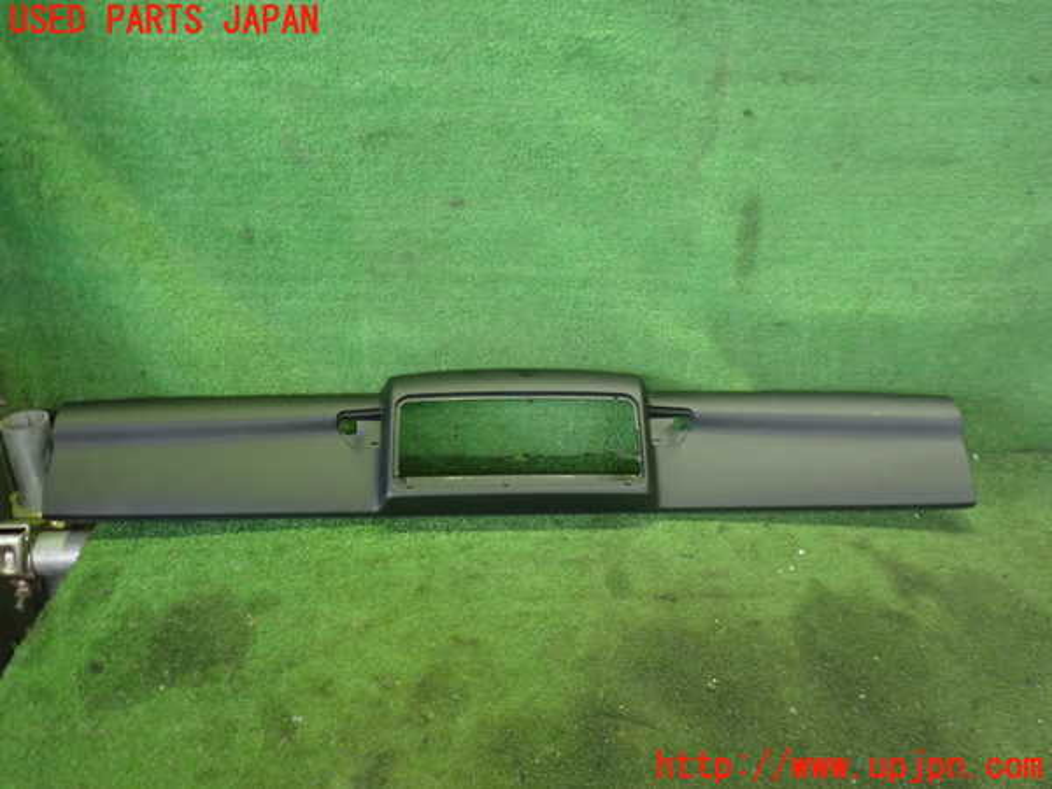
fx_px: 912
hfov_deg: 60.0
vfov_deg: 46.8
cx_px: 526
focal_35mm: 30
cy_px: 394
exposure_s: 1/50
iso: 1000
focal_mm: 5.4
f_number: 2.3
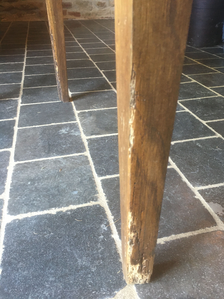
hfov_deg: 48.2
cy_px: 150
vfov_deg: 61.7
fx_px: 250
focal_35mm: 29
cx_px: 112
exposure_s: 1/33
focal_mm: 4.15
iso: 200
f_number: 2.2
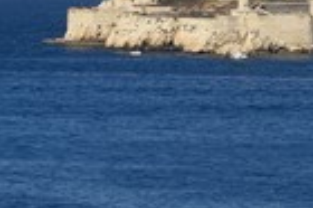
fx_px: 5228
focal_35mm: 602
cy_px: 7
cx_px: 179
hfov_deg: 3.4
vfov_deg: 2.3
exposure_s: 1/320
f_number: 14
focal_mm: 200
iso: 200
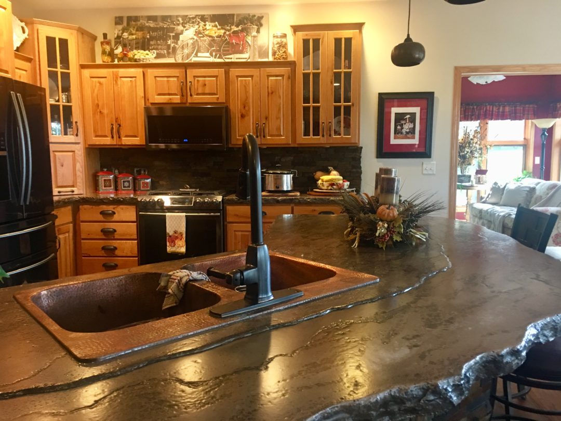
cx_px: 280
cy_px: 210
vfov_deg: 48.2
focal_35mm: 29
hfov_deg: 61.7
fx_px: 470
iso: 80
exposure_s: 1/10
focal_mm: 4.15
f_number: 2.2
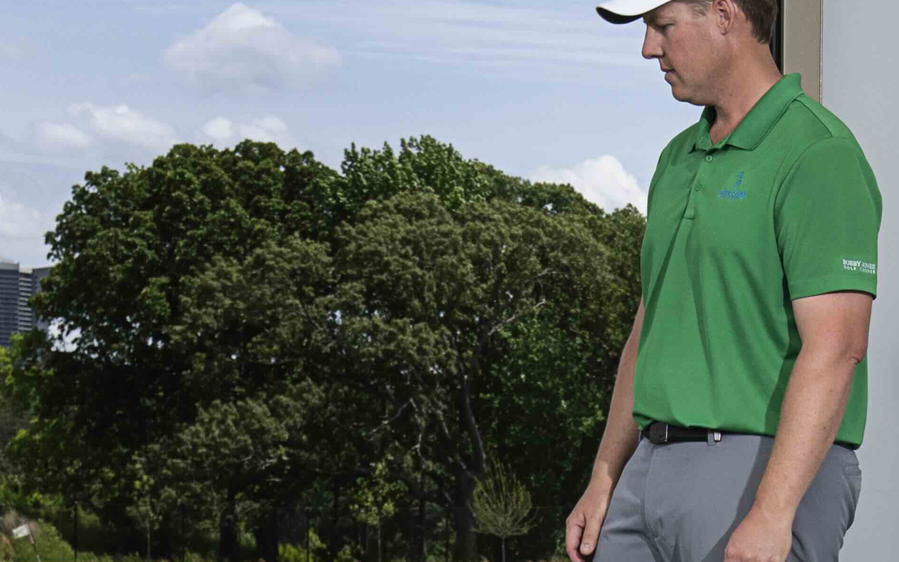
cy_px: 861
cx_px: 724
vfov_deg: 9.2
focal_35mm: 139
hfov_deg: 14.9
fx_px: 3406
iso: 200
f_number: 9
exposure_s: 1/400
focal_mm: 30
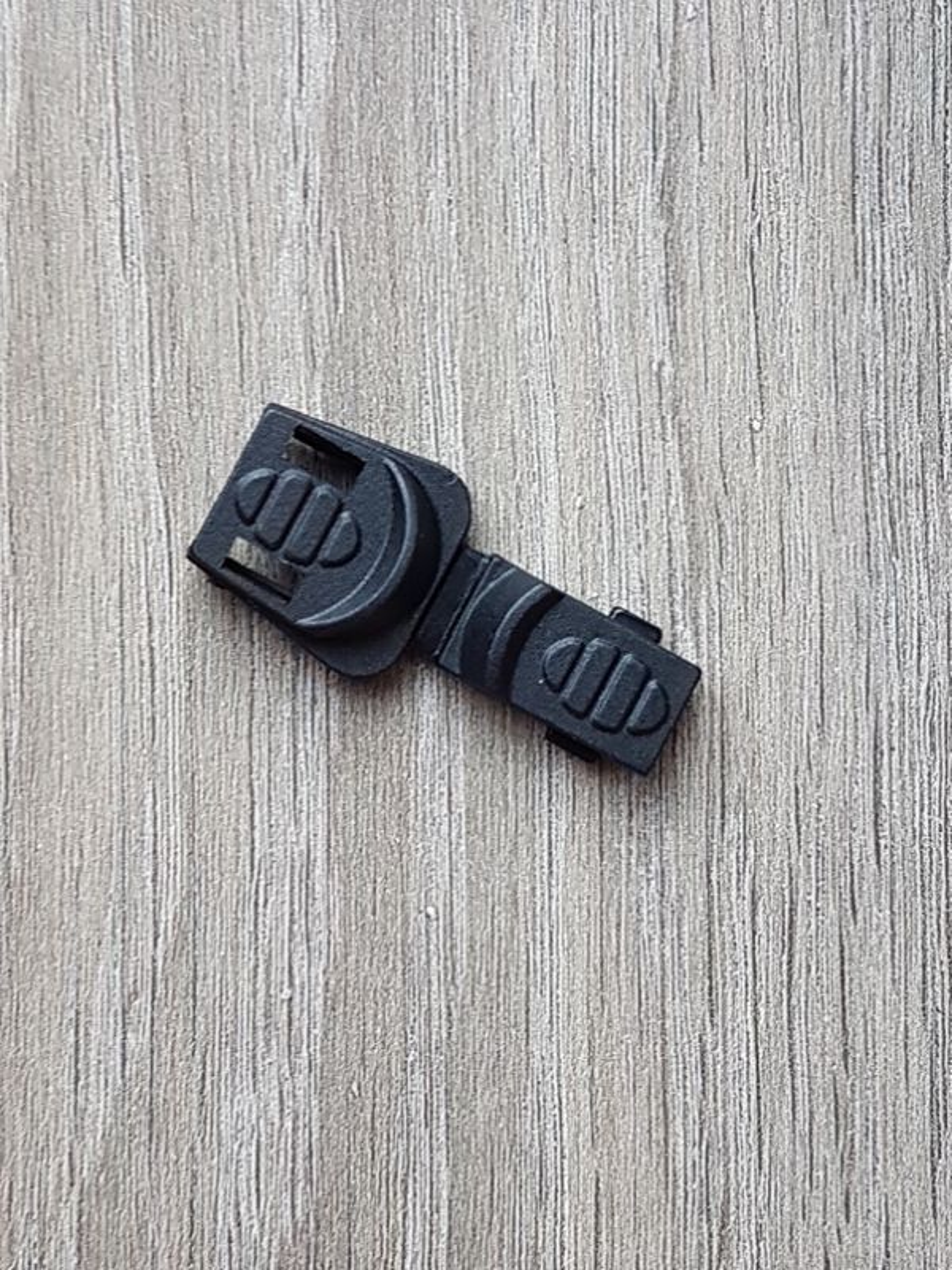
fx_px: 953
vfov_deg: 67.3
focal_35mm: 26
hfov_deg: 53.1
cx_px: 476
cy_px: 635
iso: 100
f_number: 1.7
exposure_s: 1/50
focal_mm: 4.2
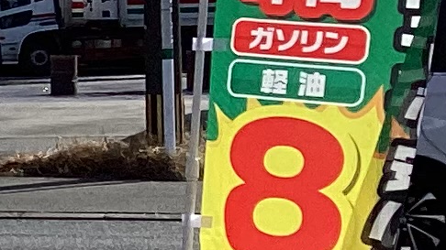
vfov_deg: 5.3
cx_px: -1028
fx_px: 2684
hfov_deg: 7.8
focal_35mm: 227
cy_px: 135
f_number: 2.4
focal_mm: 3.3
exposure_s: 1/1942
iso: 25
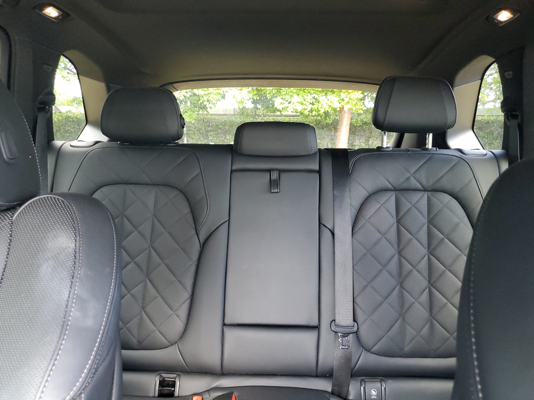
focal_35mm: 26
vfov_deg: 53.1
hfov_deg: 67.3
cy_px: 200
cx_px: 267
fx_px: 401
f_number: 1.5
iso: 372
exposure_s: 1/40
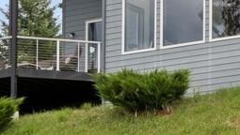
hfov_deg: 10.7
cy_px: 21
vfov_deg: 6.2
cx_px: 285
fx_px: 1255
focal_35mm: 197
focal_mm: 20
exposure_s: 1/400
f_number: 6.3
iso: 100
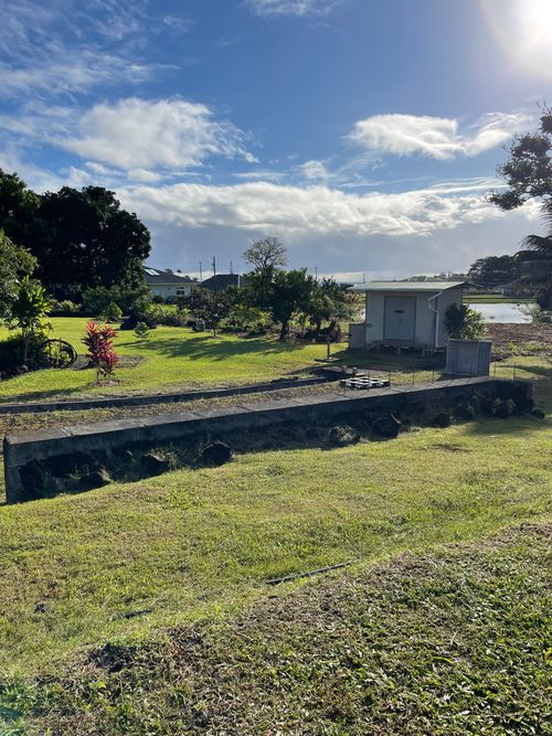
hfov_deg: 53.0
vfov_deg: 67.3
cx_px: 276
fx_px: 553
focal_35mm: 26
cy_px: 368
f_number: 1.6
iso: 32
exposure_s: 1/6135
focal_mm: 4.2
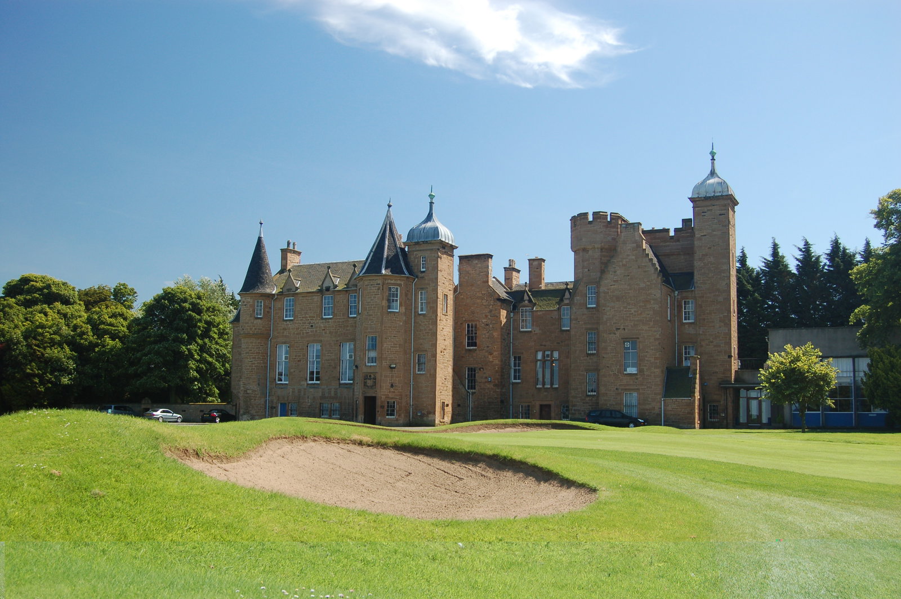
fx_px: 975
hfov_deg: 49.6
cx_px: 450
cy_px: 300
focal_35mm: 39
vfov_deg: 34.2
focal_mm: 26
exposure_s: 1/125
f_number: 5.6
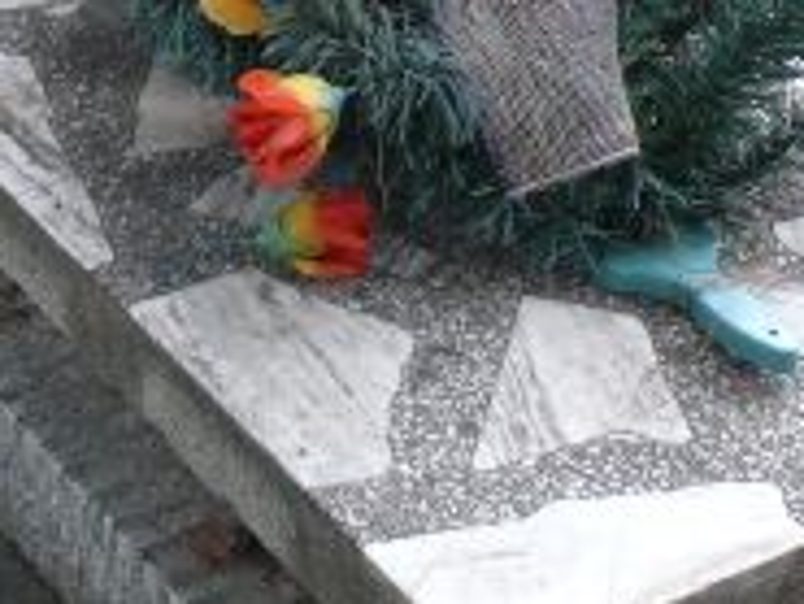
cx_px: 87
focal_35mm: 121
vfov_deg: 12.2
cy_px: 65
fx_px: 2812
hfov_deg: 16.1
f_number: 2.8
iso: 125
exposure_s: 1/30
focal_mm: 7.4
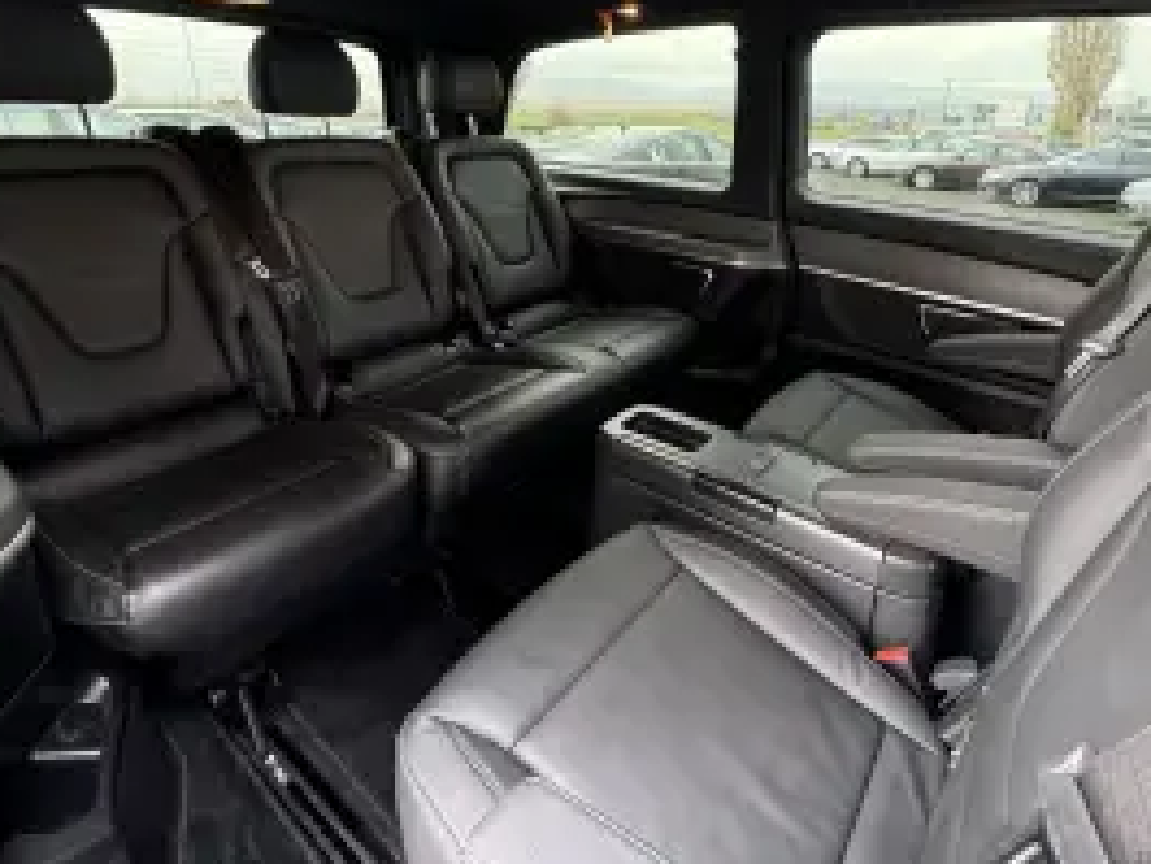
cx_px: 665
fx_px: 632
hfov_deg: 84.0
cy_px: 282
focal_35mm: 19
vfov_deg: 66.7
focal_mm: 2.22
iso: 500
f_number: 2.2
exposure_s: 1/60
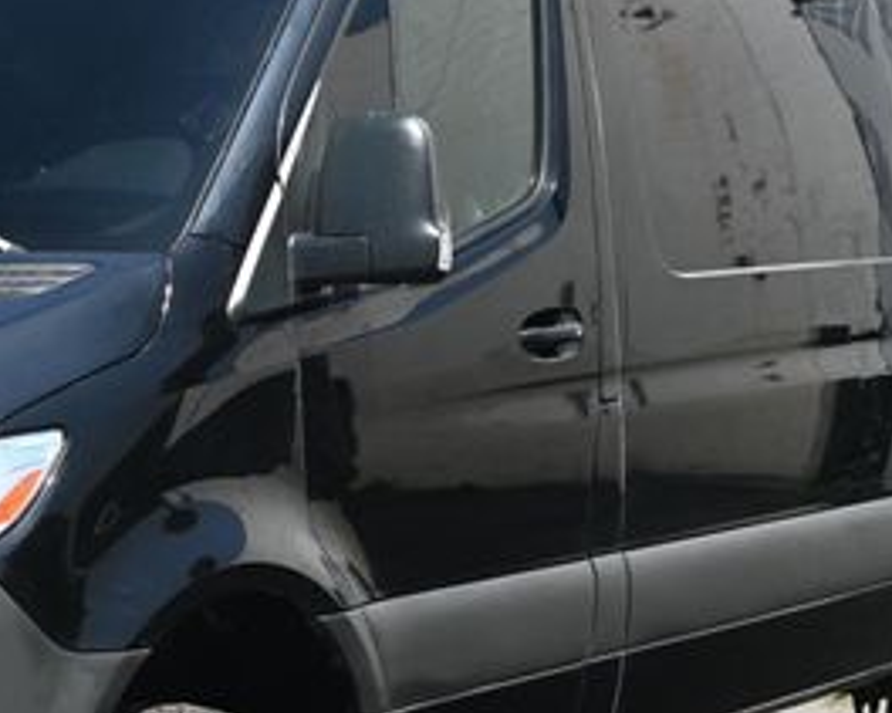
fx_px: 2839
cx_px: 149
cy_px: 487
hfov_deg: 17.7
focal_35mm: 108
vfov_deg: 14.3
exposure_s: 1/250
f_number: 5.6
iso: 160
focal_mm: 31.5
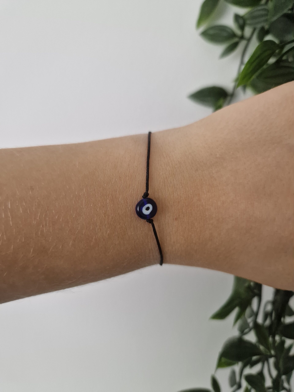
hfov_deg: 58.9
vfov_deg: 73.9
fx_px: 260
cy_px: 196
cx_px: 147
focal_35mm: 23
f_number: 1.8
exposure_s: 1/100
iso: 64
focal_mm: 5.4
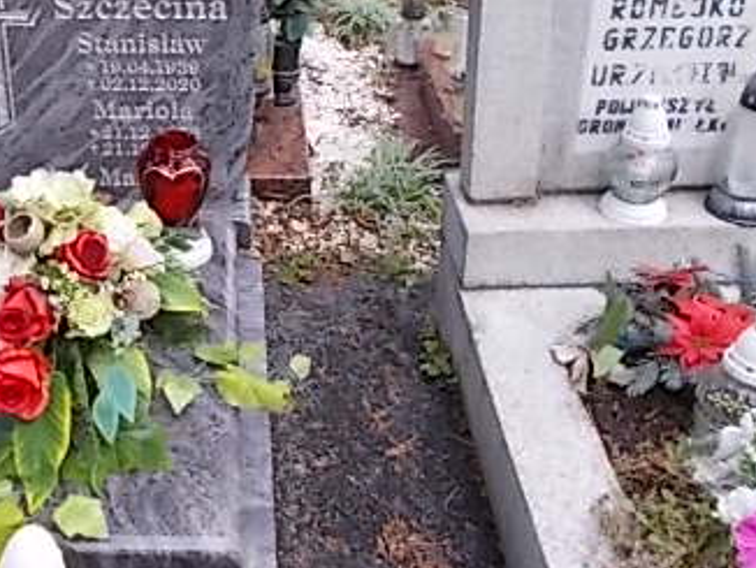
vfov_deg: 28.4
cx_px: 172
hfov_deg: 36.4
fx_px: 1115
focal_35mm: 51
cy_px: 181
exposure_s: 1/125
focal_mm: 4.6
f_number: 3.2
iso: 80
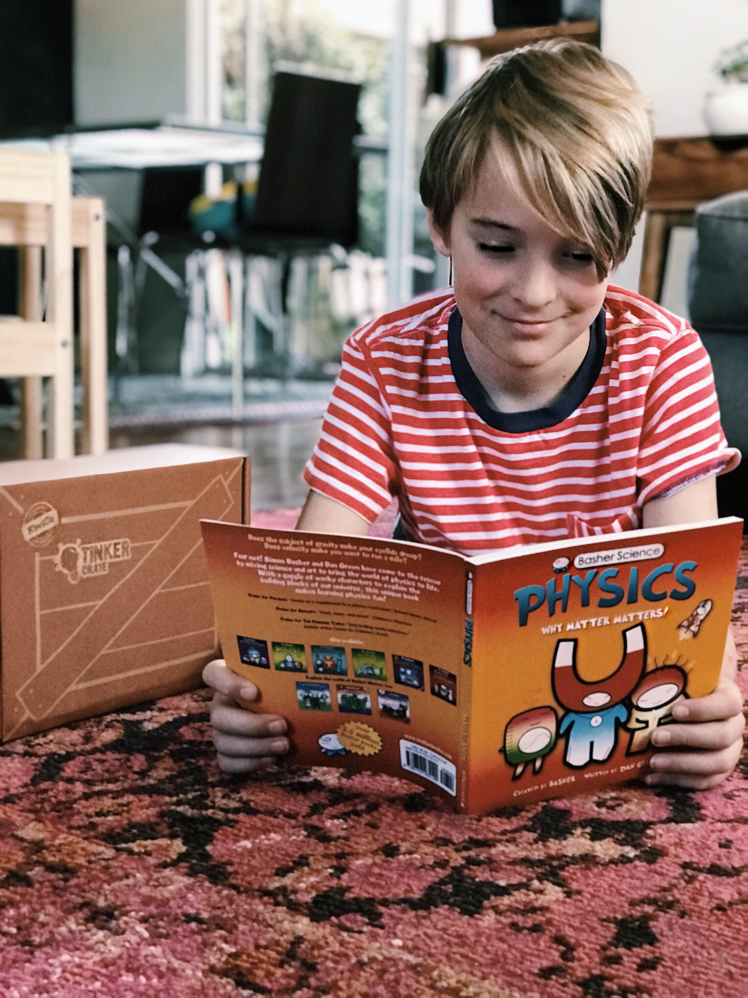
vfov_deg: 33.8
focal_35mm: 57
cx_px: 374
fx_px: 1642
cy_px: 499
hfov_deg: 25.7
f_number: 2.8
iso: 1000
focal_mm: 6.6
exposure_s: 1/60
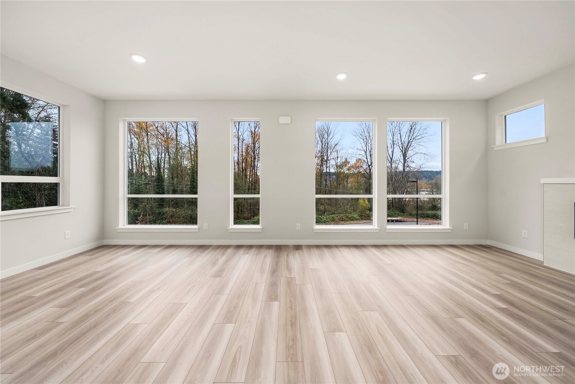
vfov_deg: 90.1
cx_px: 288
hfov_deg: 112.6
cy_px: 192
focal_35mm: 12
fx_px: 192
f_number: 7.1
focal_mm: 12
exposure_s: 1/160
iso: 80
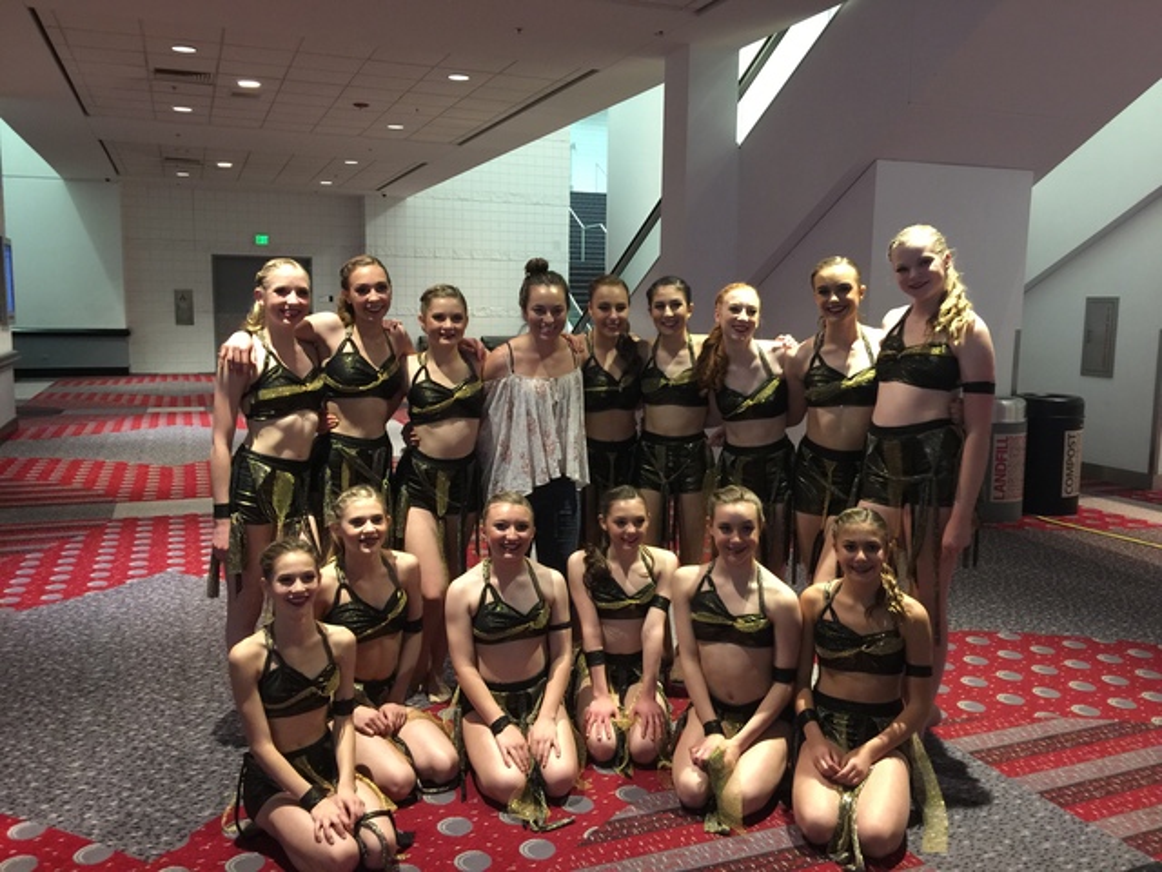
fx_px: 973
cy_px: 436
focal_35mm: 29
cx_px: 581
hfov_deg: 61.7
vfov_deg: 48.2
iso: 80
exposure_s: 1/4
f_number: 2.2
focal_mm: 4.15
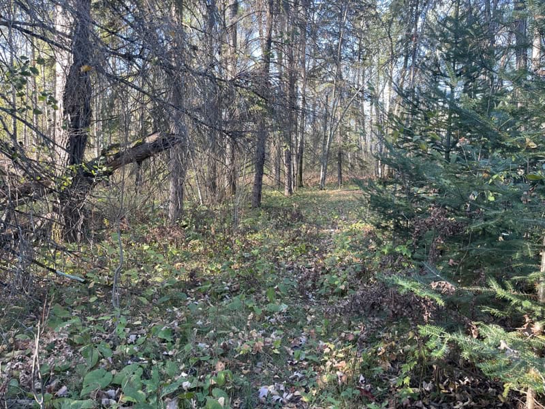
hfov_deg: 69.4
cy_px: 204
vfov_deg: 54.9
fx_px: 394
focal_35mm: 25
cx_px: 272
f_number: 1.6
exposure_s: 1/121
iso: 80
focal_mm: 5.1
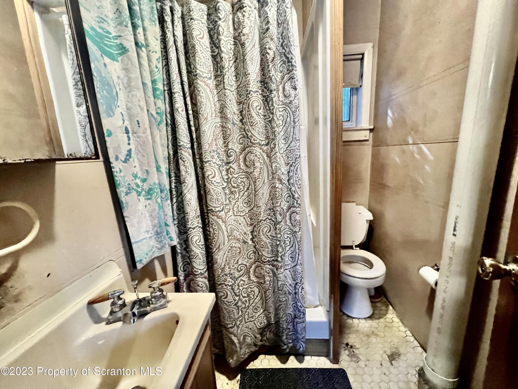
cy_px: 194
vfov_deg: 89.9
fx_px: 195
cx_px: 259
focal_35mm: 13
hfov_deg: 106.2
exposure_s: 1/60
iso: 1000
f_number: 1.8
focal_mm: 1.57
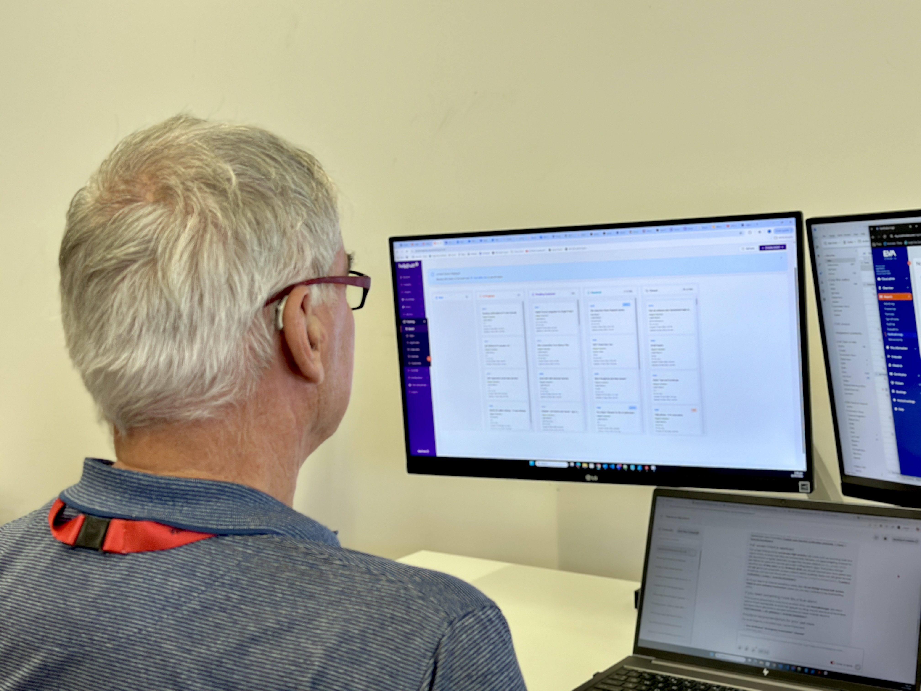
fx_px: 1277
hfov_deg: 39.7
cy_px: 346
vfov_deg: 30.3
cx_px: 460
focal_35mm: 48
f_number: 1.78
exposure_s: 1/248
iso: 80
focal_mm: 6.86
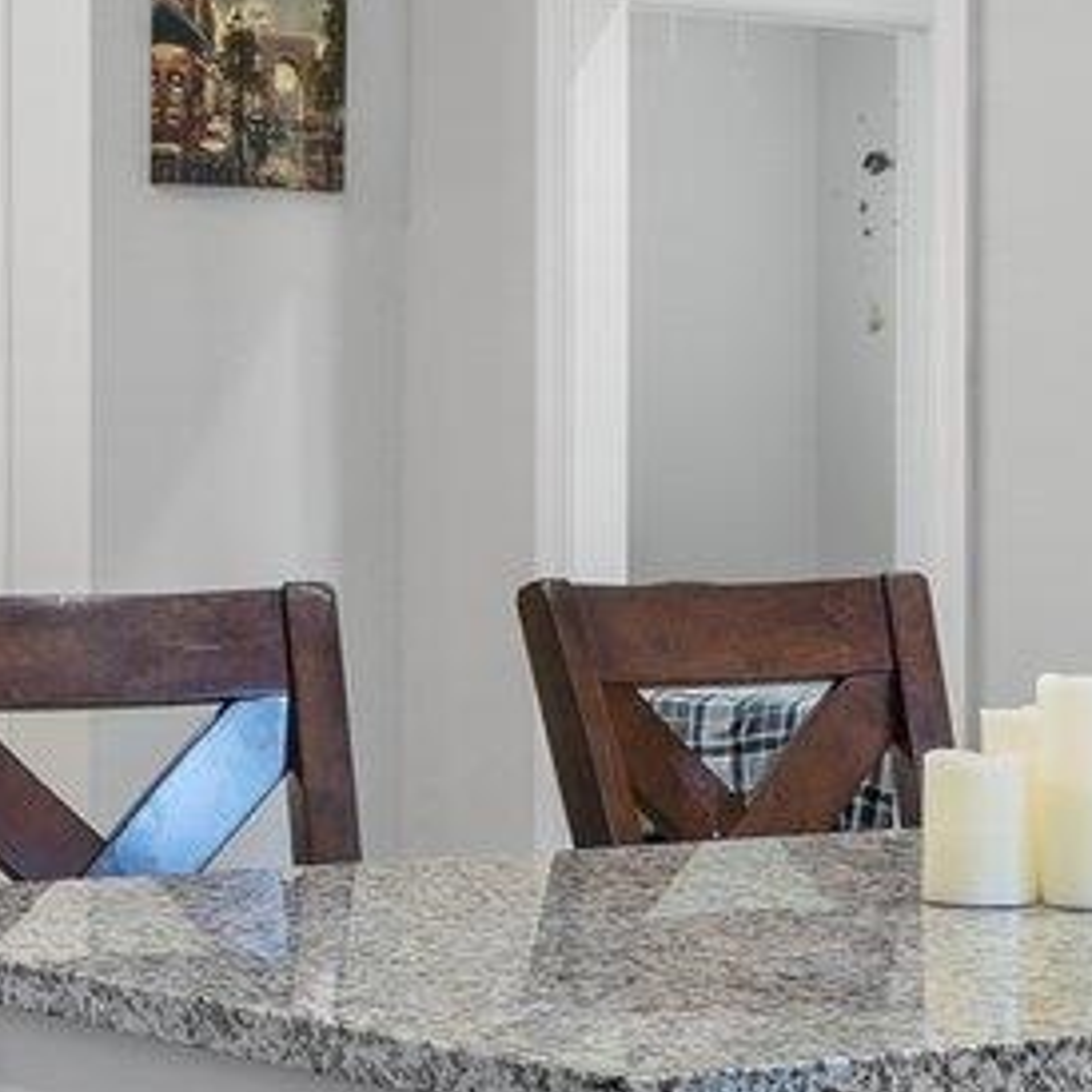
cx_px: -40
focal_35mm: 108
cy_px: 532
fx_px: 3855
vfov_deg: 16.1
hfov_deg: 15.8
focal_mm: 17
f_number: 9
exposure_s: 2
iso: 100
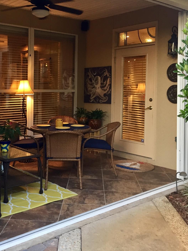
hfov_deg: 34.8
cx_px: 63
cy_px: 101
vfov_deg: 45.5
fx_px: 297
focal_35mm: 41
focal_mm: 4.15
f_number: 2.2
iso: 64
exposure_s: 1/33
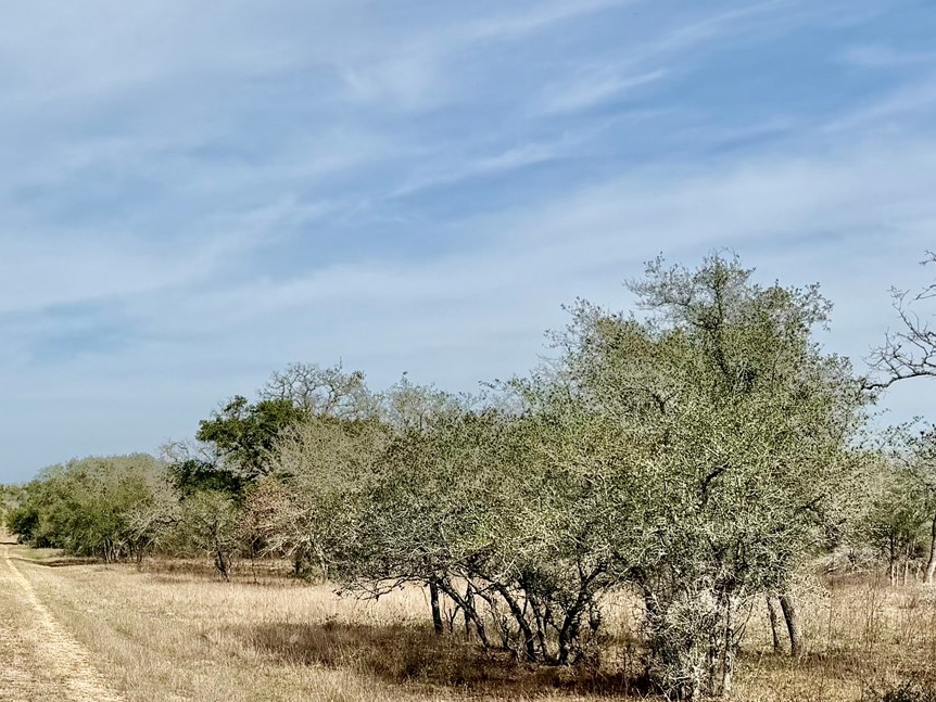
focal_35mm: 57
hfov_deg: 31.8
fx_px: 1542
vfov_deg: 25.5
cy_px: 497
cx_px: 55
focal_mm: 6.76
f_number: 1.78
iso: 80
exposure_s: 1/8130
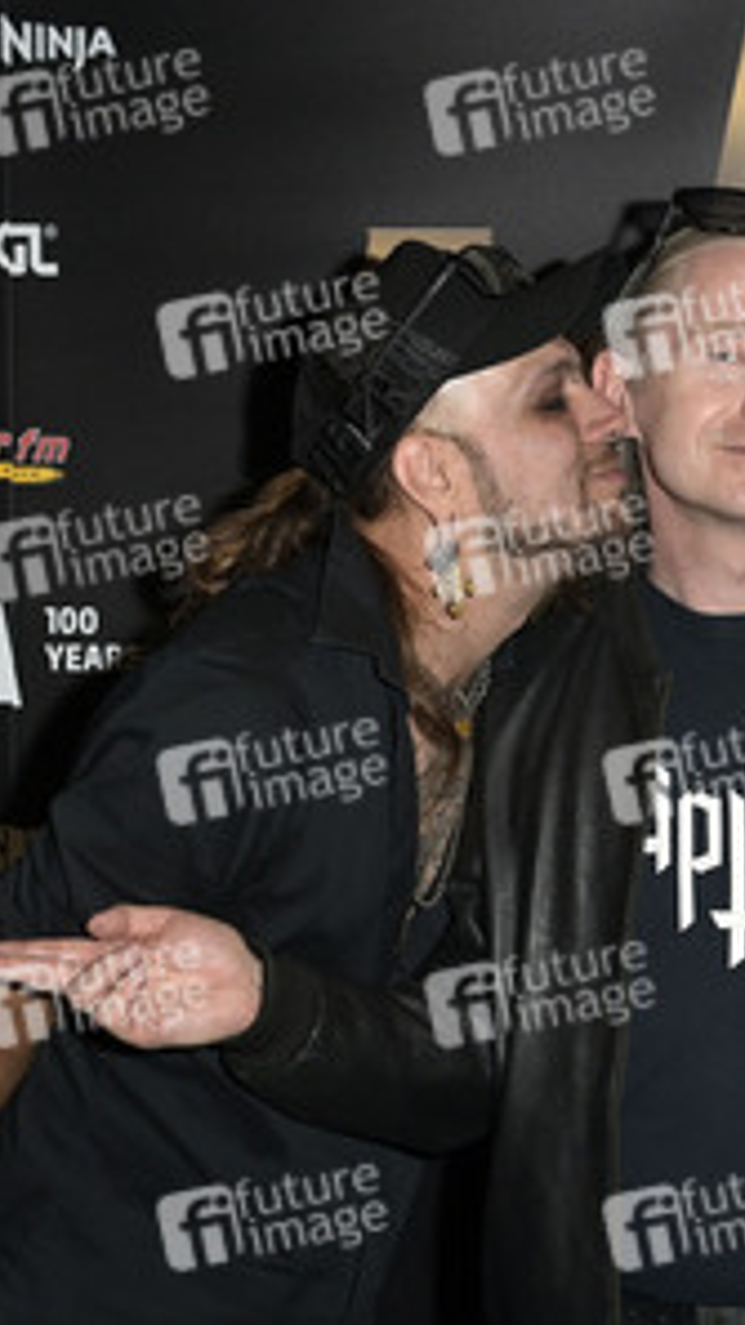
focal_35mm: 73
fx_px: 2564
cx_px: 600
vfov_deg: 29.0
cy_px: 660
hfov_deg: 16.4
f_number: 5
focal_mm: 46
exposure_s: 1/200
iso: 640
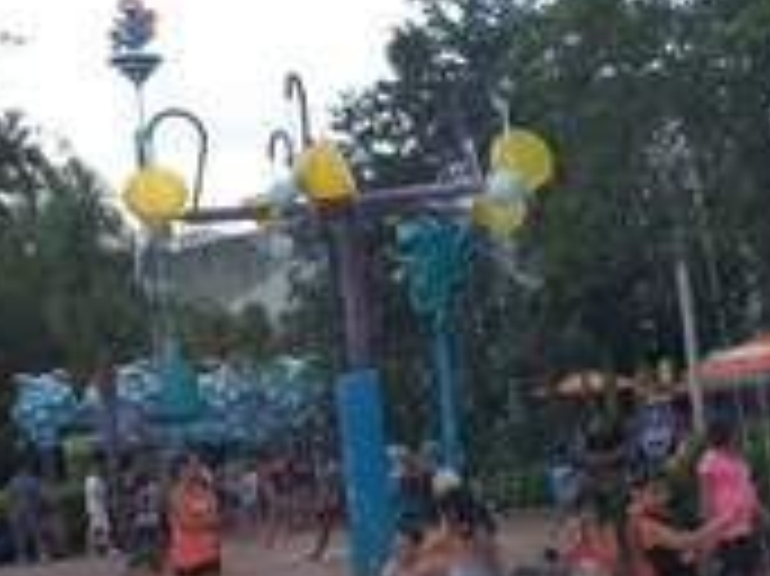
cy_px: 522
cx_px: 509
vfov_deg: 17.7
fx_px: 1823
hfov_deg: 23.8
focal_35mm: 82
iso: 80
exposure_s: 1/250
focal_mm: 6.3
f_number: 4.5
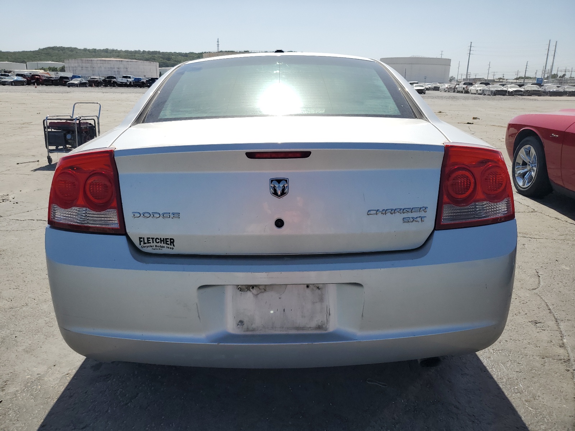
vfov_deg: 53.1
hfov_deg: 67.3
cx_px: 288
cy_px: 216
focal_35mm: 26
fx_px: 432
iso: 50
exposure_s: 1/5000
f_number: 1.5
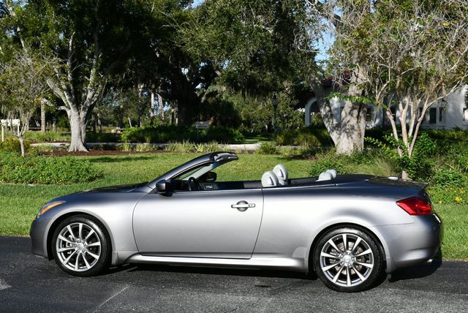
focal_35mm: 56
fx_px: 729
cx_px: 234
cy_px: 156
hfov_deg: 35.6
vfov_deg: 24.2
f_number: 9
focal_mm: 28
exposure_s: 1/320
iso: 100
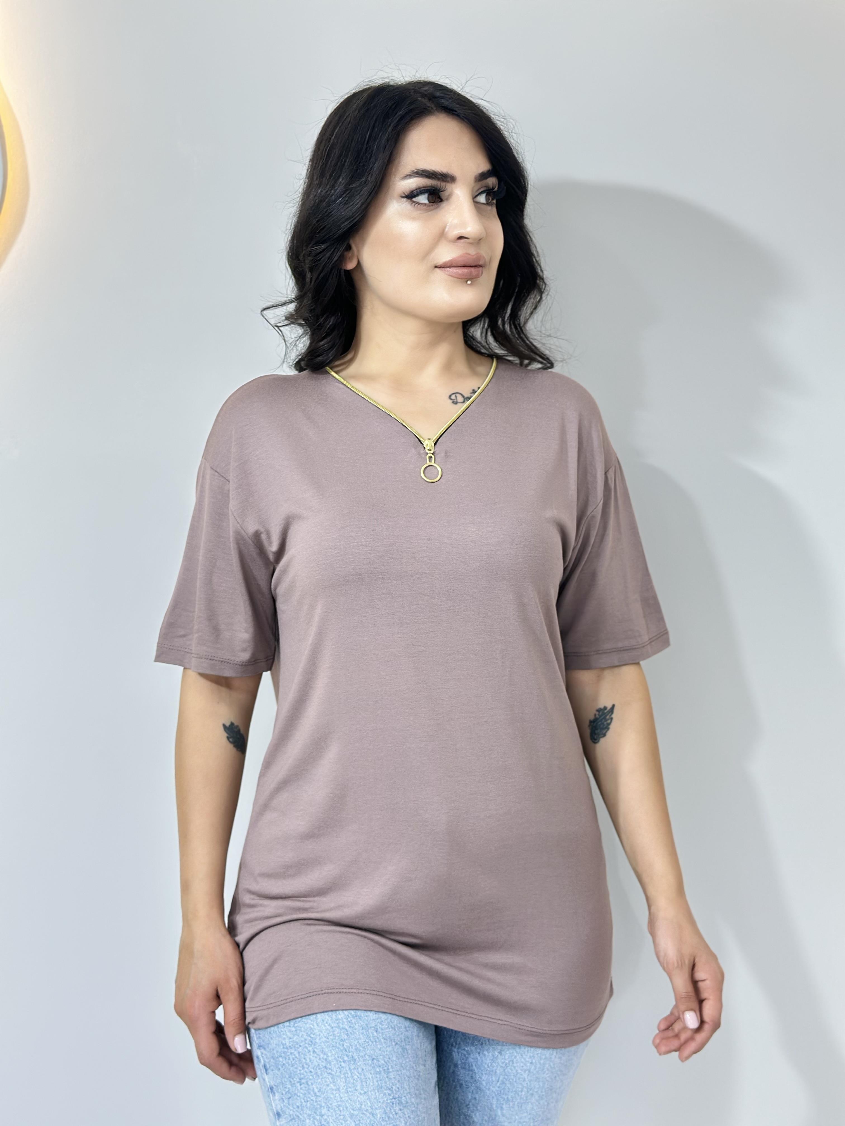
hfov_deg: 30.3
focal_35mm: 48
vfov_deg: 39.7
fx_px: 1562
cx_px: 422
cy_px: 563
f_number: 1.78
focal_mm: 6.86
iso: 100
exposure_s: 1/100
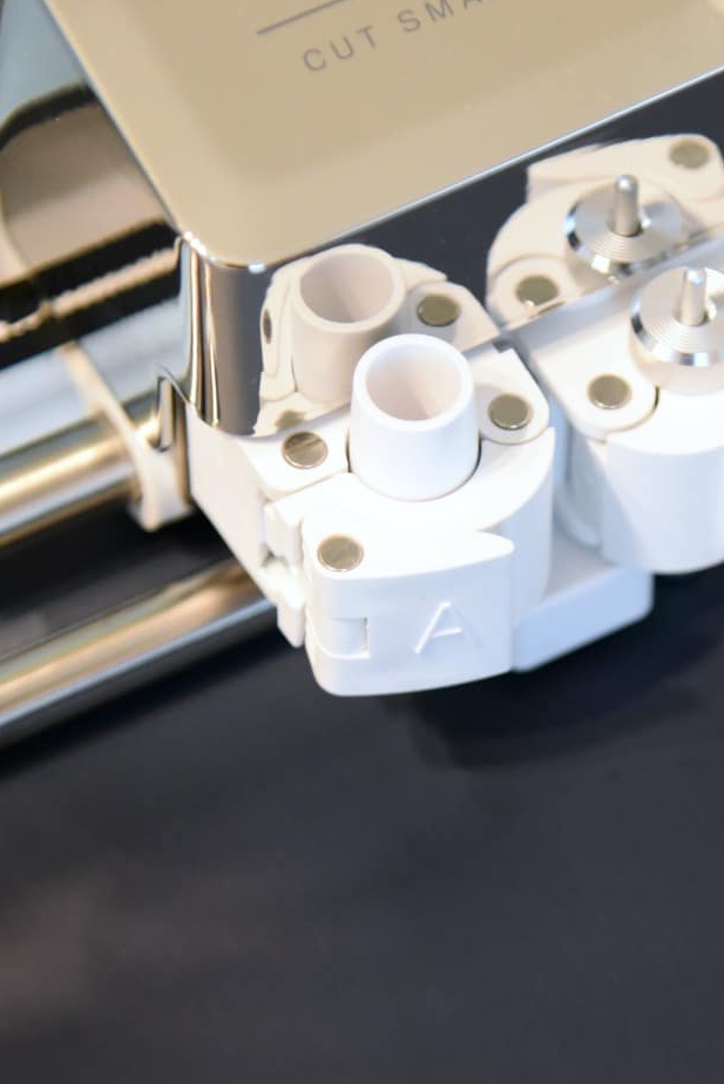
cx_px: 456
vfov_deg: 16.5
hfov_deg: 11.1
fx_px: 3736
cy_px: 590
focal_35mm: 124
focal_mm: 85
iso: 3200
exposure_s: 1/60
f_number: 4
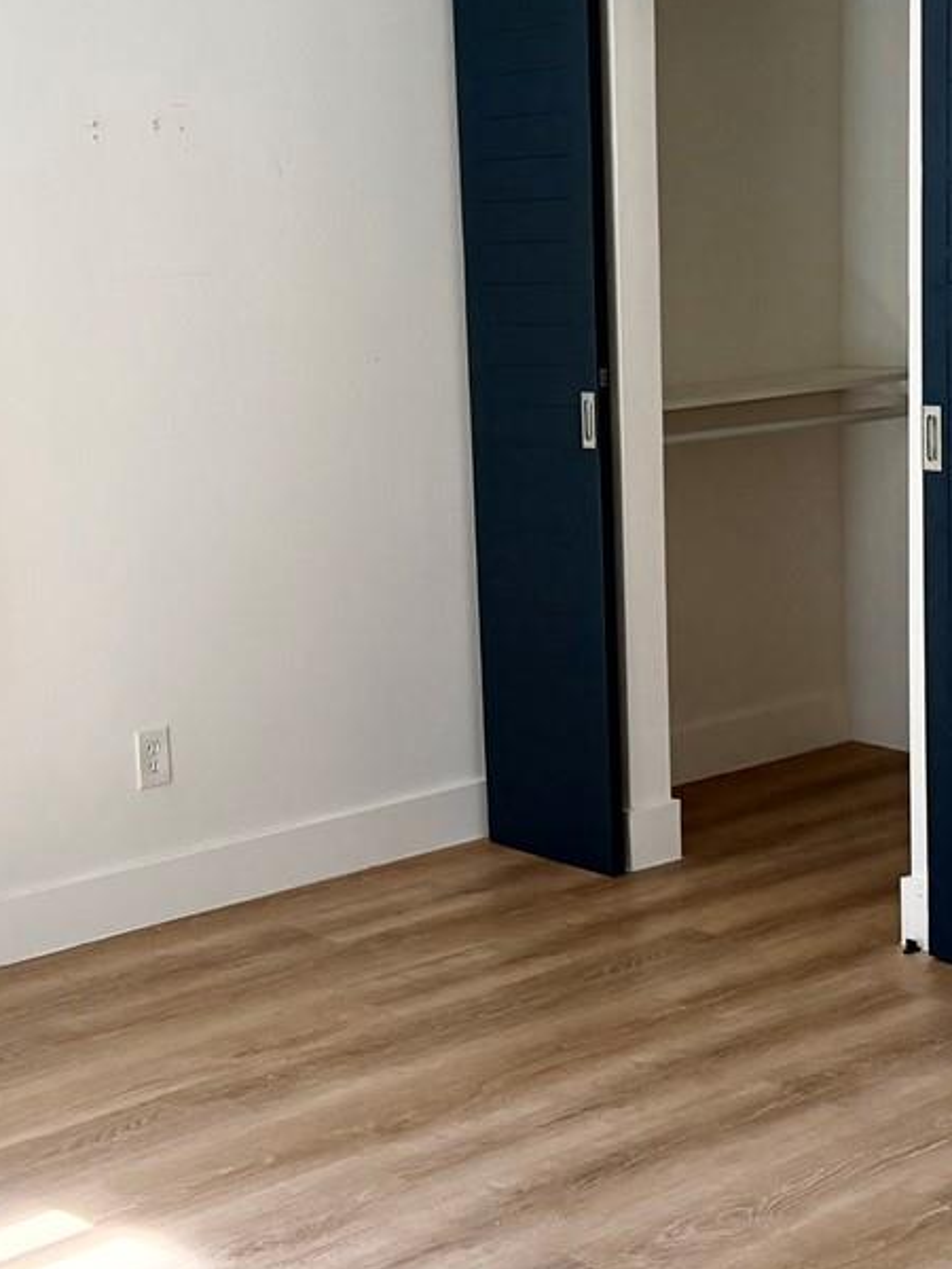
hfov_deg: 22.9
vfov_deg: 30.3
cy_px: 601
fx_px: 2347
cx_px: 432
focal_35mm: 64
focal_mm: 6.76
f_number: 1.78
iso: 200
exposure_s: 1/225
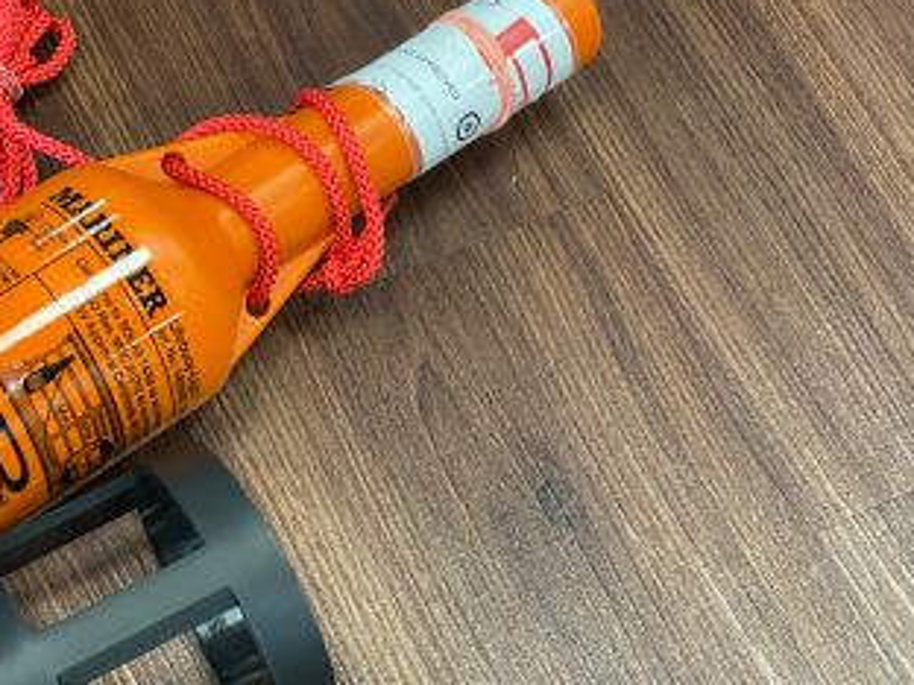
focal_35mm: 80
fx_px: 2112
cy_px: 419
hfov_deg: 24.2
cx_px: 228
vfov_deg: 18.4
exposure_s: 1/50
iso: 200
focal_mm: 6
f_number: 2
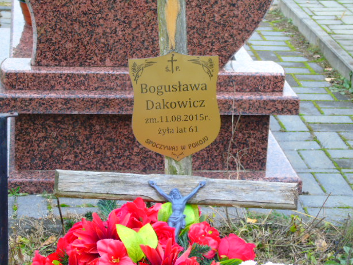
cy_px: 136
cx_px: 175
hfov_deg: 17.6
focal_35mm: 112
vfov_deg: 13.2
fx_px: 1142
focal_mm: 19
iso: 250
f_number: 4.4
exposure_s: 1/30
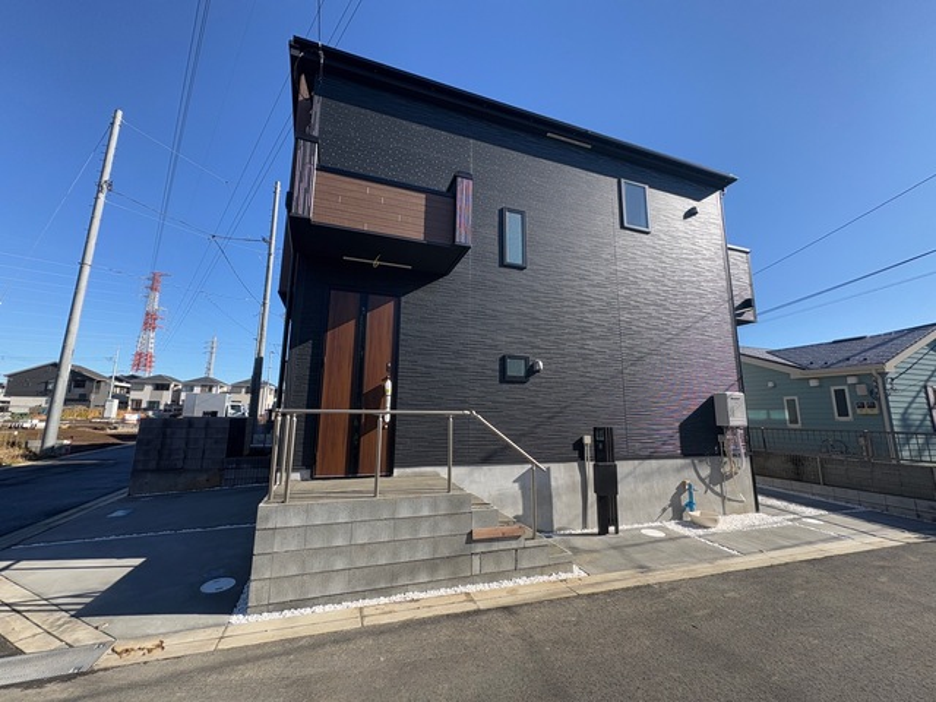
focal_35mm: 14
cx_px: 468
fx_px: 379
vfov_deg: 85.7
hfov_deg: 102.1
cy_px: 351
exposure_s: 1/681
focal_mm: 2.22
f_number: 2.2
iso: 40
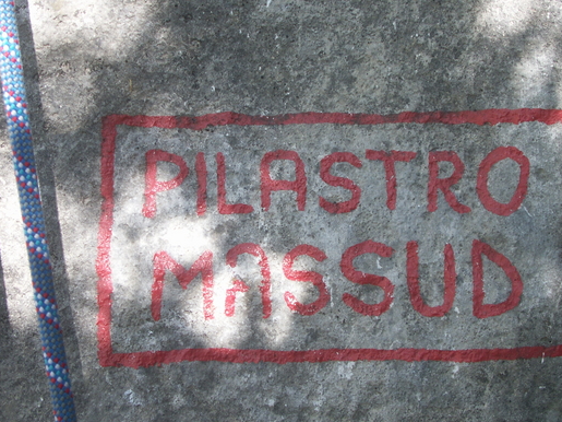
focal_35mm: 46
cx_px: 289
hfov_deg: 41.2
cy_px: 214
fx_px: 747
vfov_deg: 31.5
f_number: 3.5
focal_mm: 7.7
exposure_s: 1/100
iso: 50
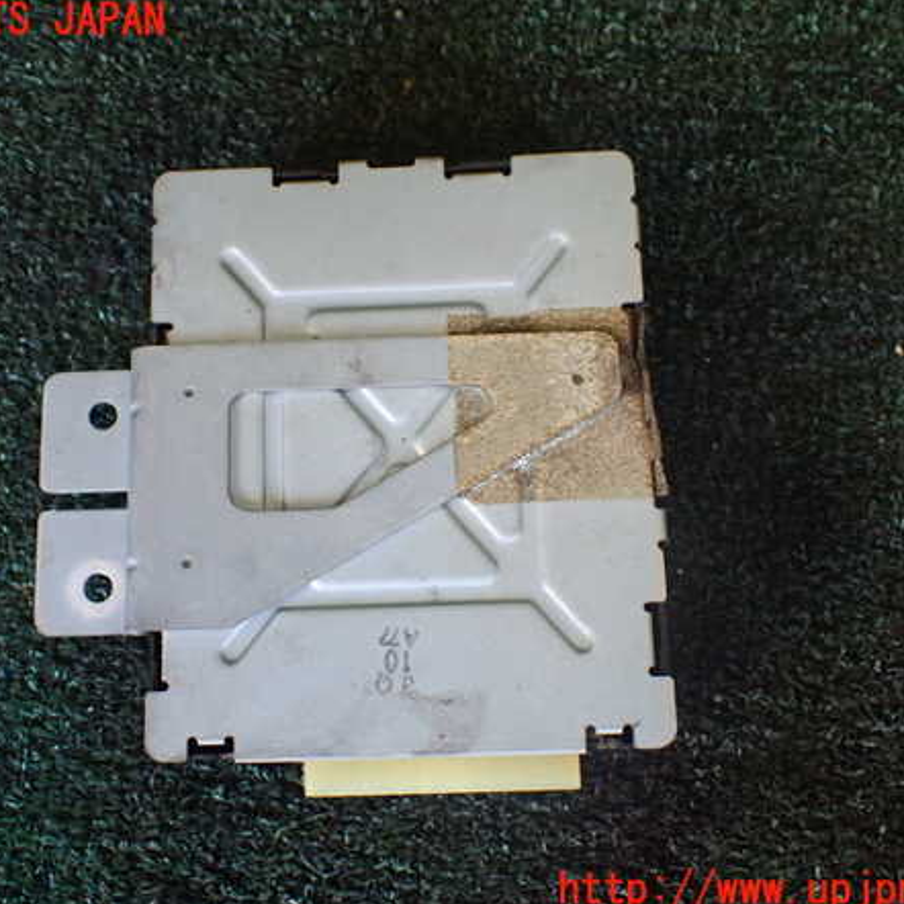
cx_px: 407
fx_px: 1064
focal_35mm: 36
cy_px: 456
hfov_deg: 46.0
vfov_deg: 46.0
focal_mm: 5.4
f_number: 2.3
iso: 640
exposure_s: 1/125
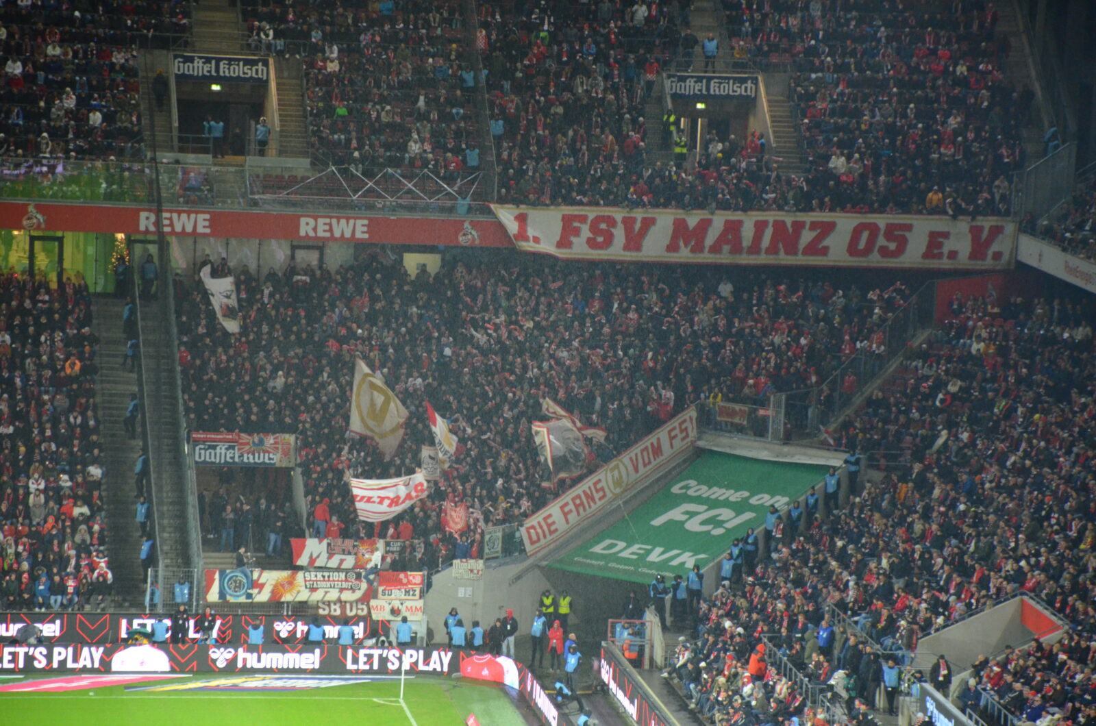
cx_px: 548
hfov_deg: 13.1
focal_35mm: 158
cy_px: 363
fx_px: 4785
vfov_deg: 8.7
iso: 2200
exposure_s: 1/125
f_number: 5.6
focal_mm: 105
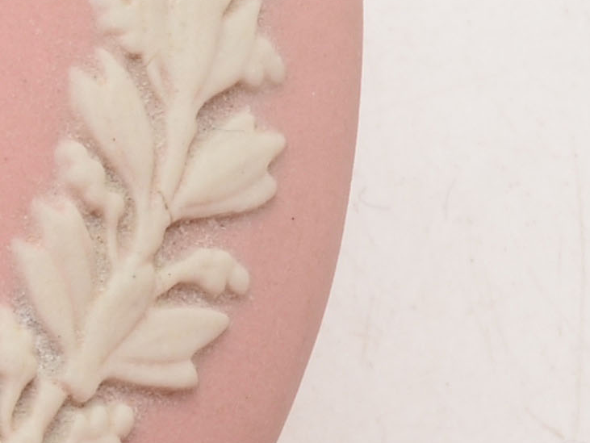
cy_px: 46
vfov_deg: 5.3
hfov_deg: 6.6
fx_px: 4796
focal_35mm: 281
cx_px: -943
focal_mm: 29
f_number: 22
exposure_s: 1/160
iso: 100
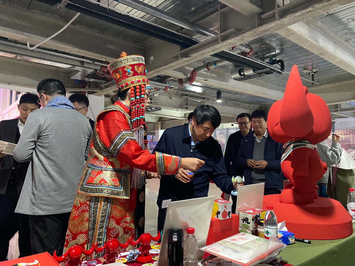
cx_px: 178
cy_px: 133
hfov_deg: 67.3
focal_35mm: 26
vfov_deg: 53.1
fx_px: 267
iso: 640
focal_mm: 4.25
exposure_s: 1/30
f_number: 1.8
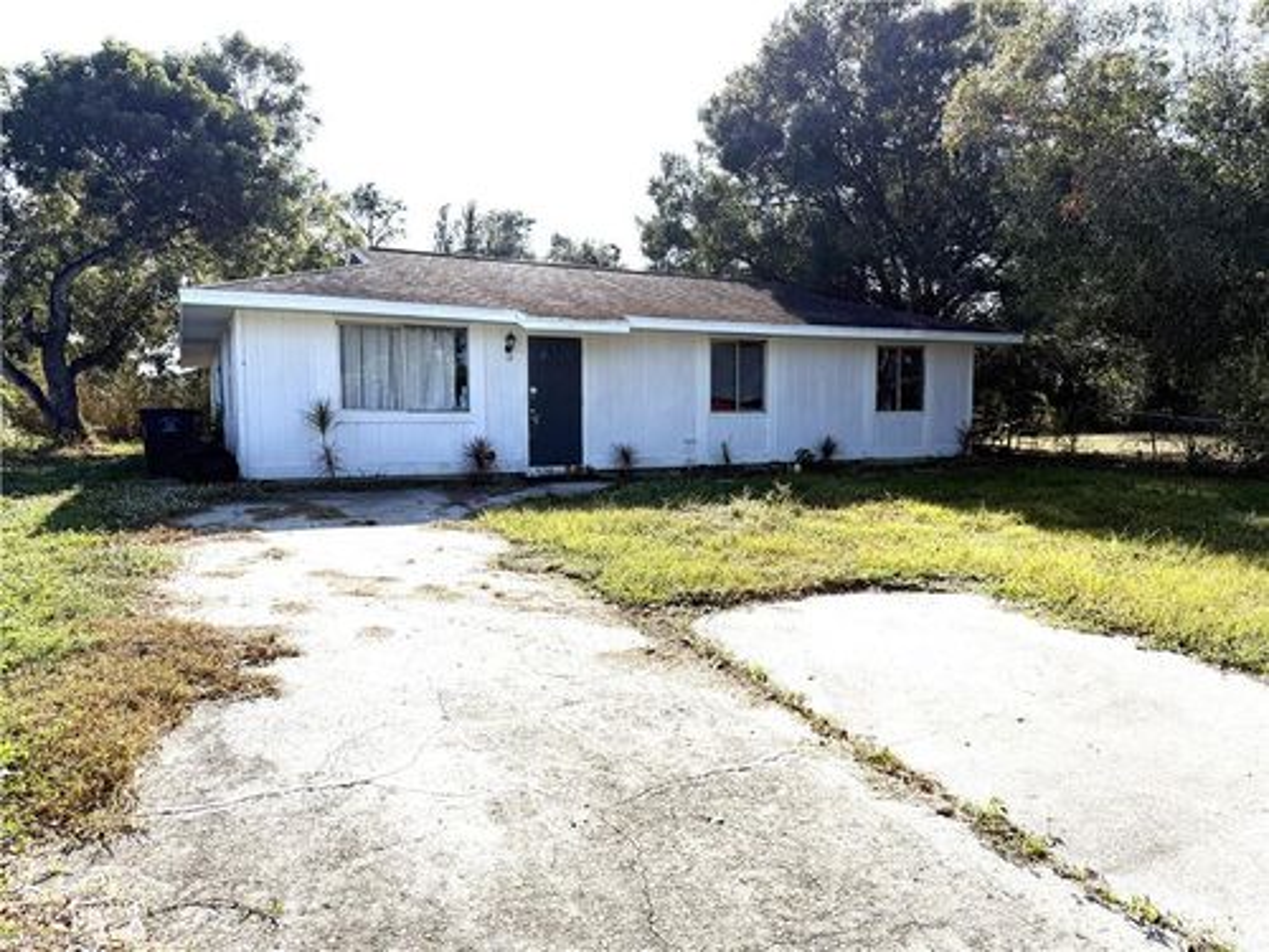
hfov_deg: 71.6
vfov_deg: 56.8
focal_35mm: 24
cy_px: 476
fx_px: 880
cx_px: 634
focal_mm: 6.76
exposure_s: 1/6173
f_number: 1.78
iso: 100
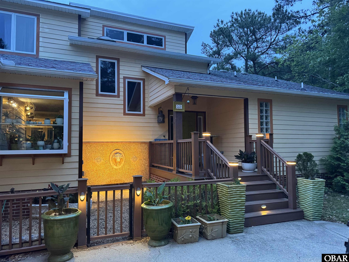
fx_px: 242
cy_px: 131
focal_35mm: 24
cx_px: 174
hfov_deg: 71.6
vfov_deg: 56.8
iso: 640
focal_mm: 6.76
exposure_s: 1/60
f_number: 1.78
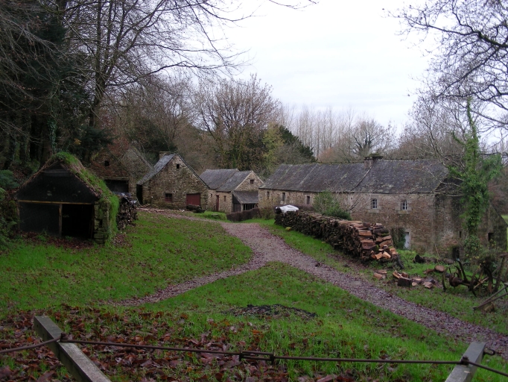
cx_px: 254
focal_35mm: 44
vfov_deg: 32.9
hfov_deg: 42.9
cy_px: 191
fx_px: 646
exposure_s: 1/44.8
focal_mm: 7.4
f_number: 3.5
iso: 50
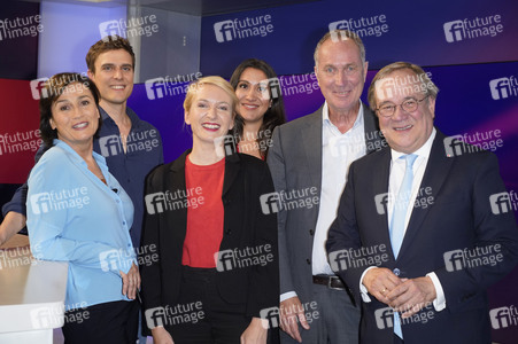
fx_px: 791
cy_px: 172
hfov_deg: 36.3
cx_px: 259
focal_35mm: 55
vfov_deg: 24.6
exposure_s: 1/160
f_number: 5.6
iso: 2000
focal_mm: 55
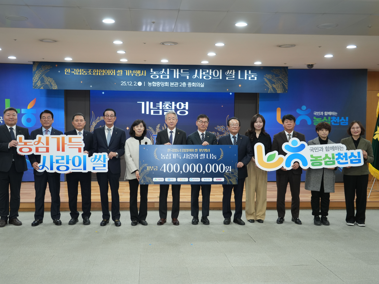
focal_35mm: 38
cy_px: 142
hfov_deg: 48.9
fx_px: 416
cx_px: 178
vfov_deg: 37.7
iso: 1250
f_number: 4
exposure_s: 1/125
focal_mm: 35
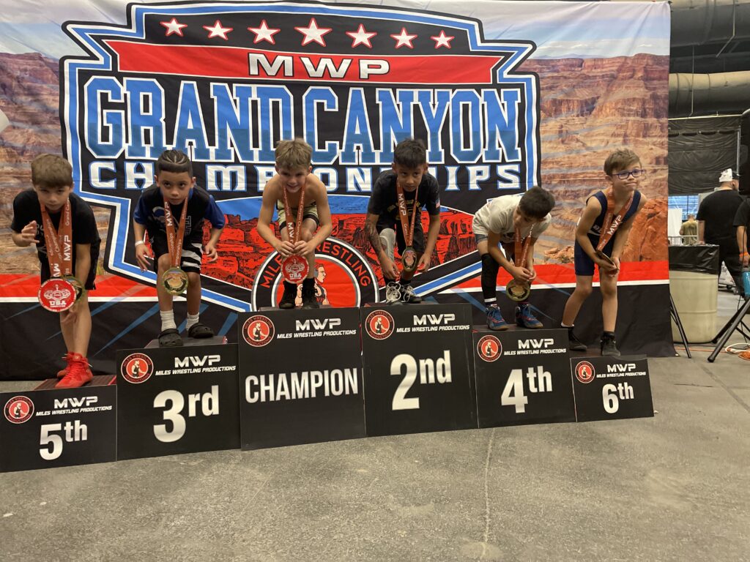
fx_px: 563
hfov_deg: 67.3
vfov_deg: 53.1
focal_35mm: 26
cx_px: 375
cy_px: 281
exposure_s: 1/60
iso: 400
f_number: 1.6
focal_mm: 4.2
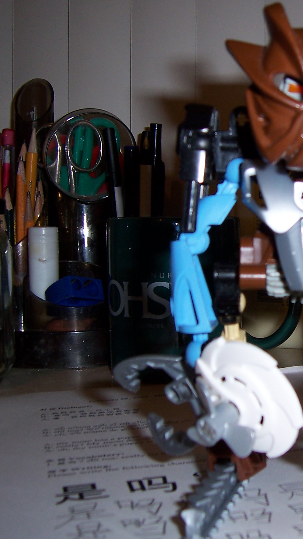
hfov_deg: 21.4
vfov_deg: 38.5
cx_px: 311
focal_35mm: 54
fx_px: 771
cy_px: 262
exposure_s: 1/60
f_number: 3
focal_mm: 6
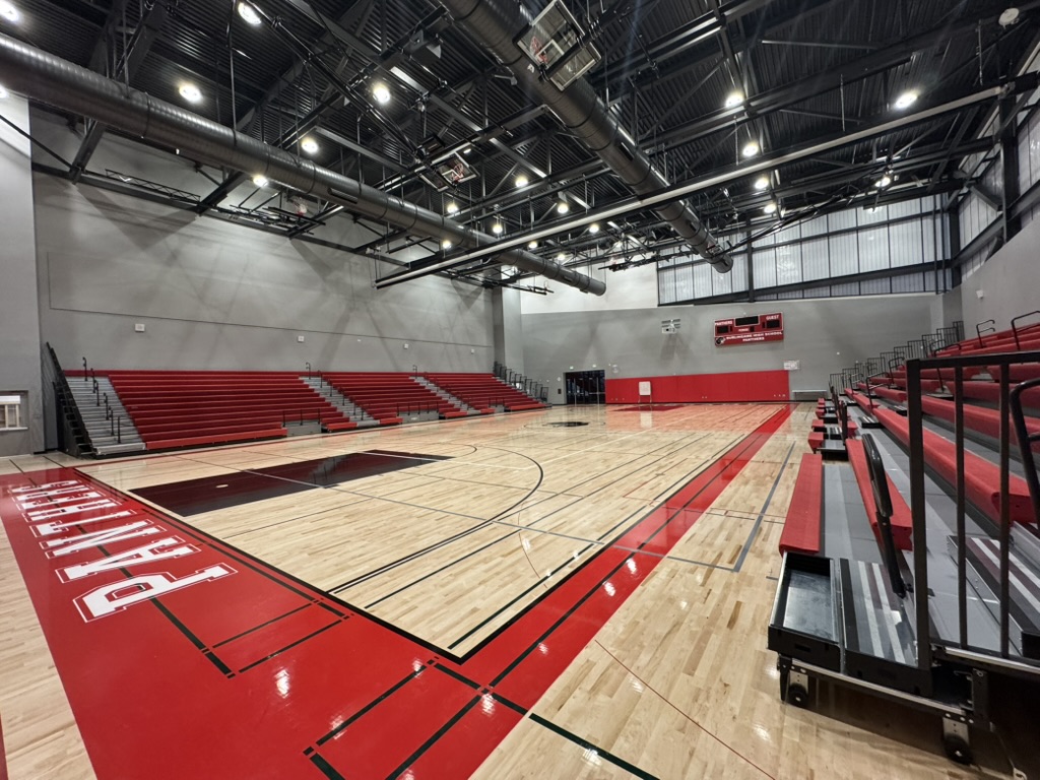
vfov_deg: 85.7
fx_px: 421
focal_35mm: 14
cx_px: 520
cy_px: 390
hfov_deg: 102.1
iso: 250
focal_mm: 2.22
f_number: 2.2
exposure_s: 1/120
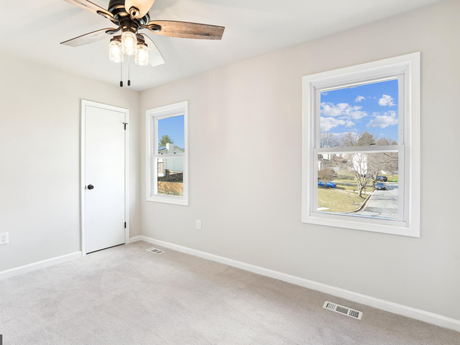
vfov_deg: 71.6
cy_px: 174
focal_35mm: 18
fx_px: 239
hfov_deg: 87.6
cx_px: 213
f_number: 8
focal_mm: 16
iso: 100
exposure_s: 1/6
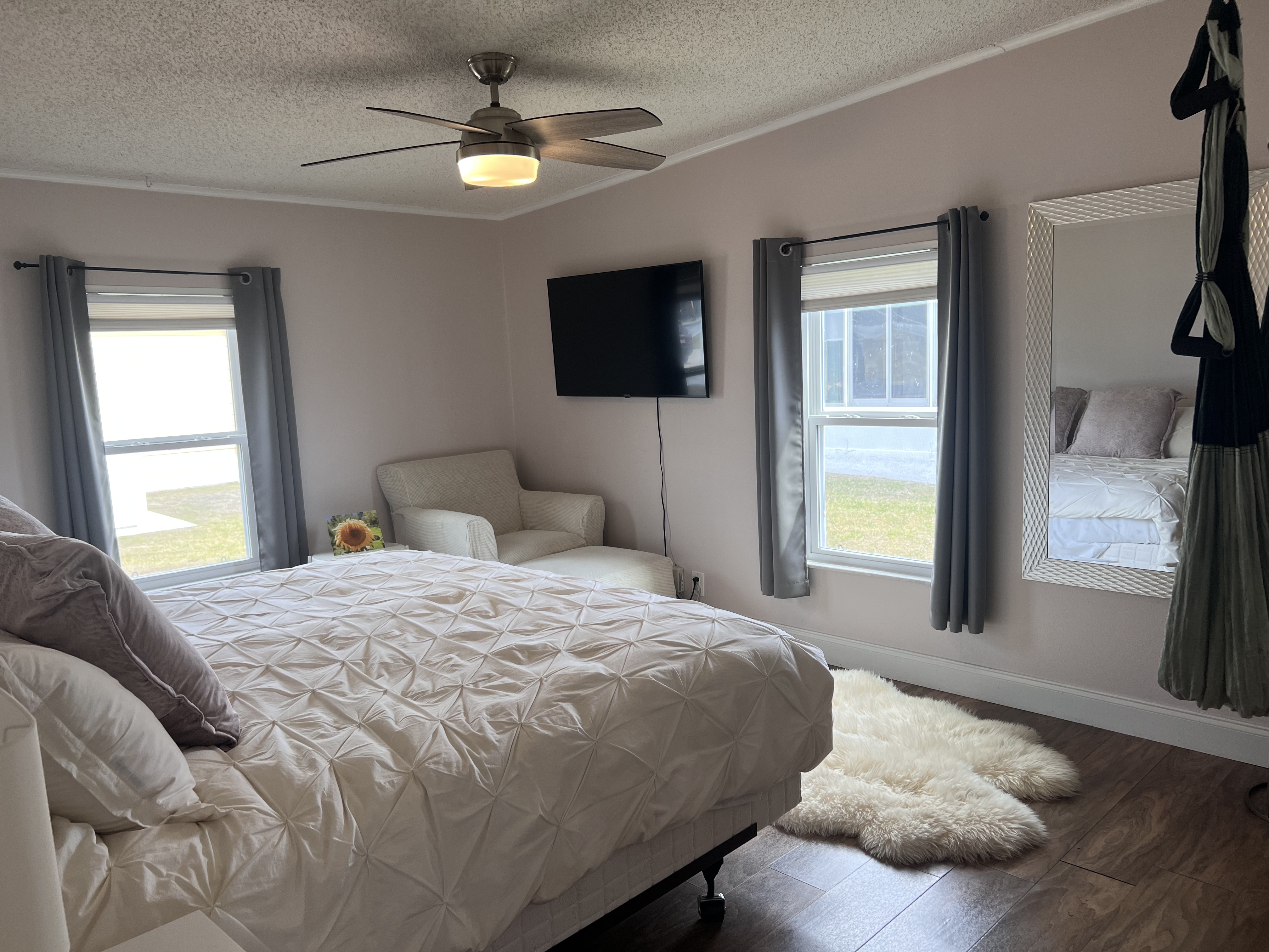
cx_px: 634
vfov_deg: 53.1
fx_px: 953
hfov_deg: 67.3
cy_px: 476
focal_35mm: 26
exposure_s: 1/130
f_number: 1.5
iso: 50
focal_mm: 5.7
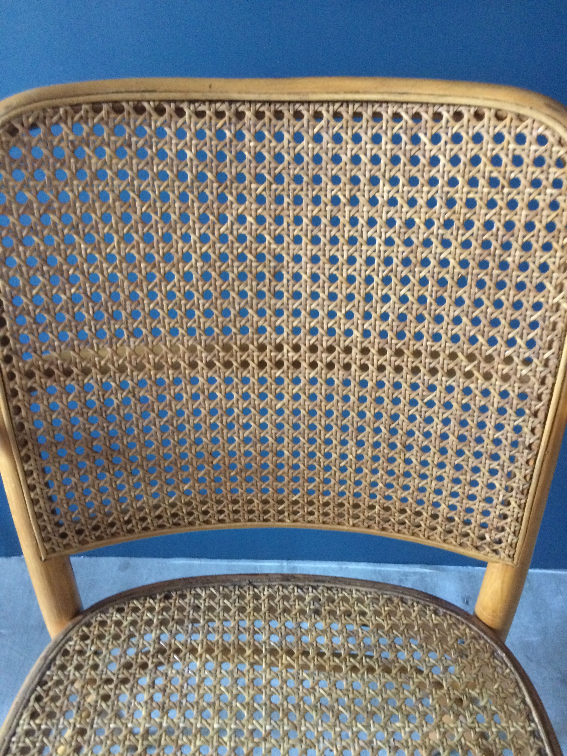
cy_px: 378
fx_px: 633
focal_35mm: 29
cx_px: 284
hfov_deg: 48.2
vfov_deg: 61.7
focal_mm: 4.15
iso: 320
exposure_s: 1/17
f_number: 2.2
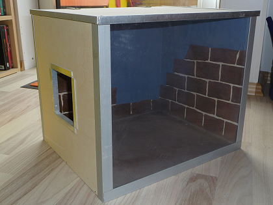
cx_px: 136
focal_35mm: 40
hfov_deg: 46.8
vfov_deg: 36.0
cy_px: 102
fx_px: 315
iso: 100
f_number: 3.9
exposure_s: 1/30
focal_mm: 6.7
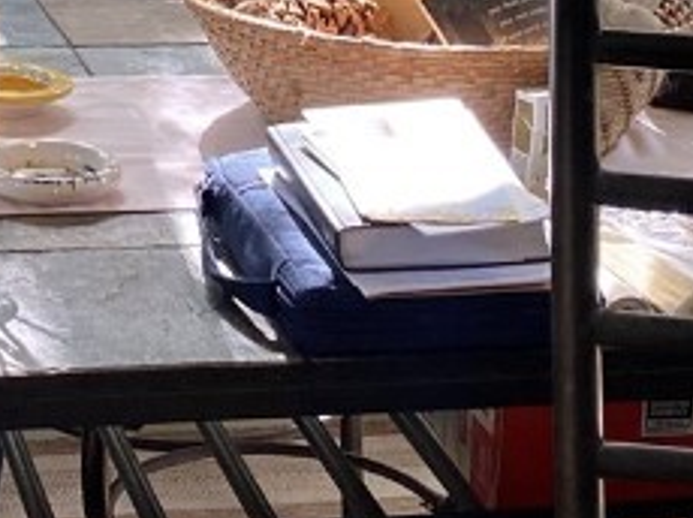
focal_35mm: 116
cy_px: -268
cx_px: 27
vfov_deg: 12.1
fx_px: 2320
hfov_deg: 16.7
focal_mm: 4.25
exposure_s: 1/60
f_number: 1.8
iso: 160
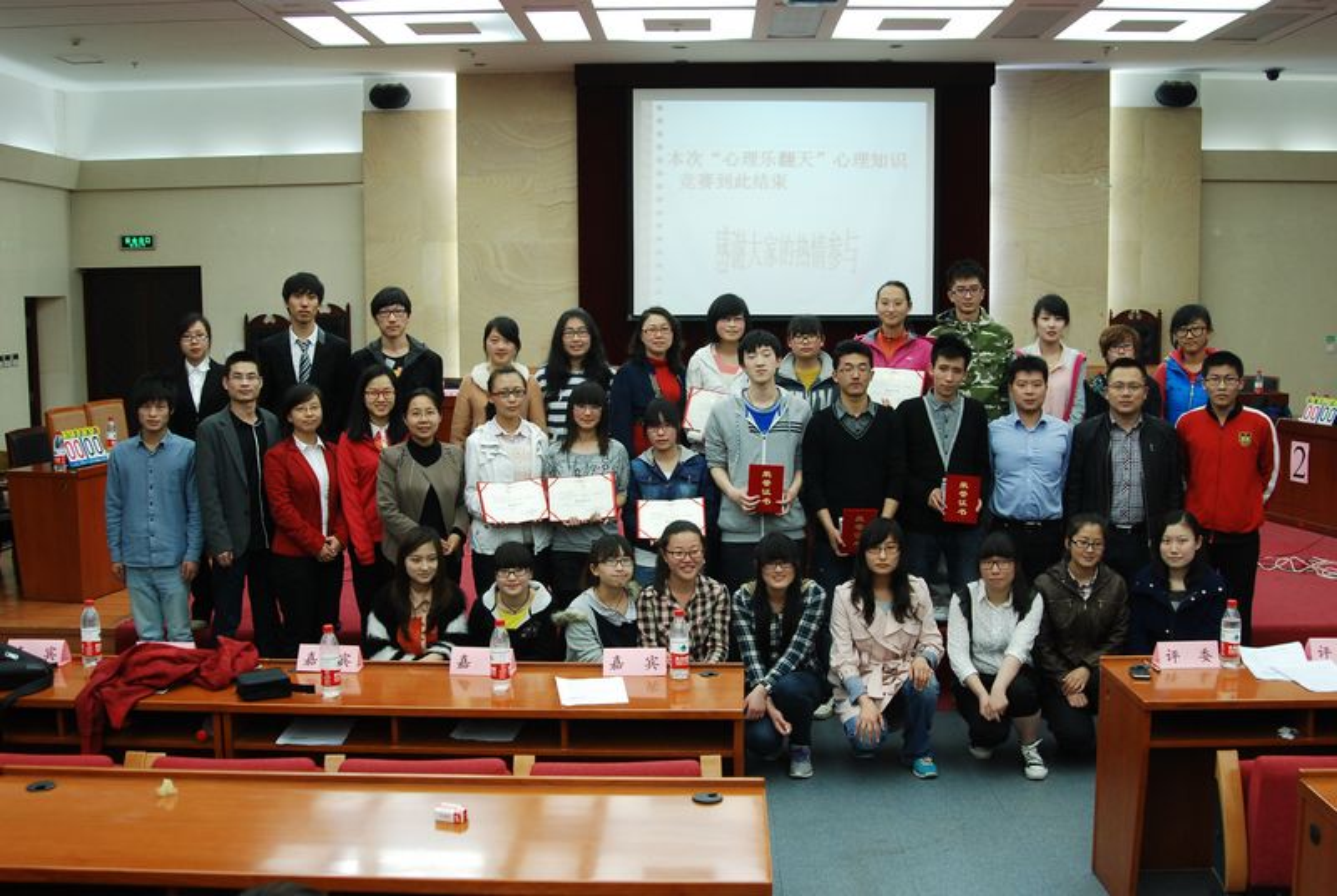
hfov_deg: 53.1
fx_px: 1339
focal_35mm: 36
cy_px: 448
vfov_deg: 37.0
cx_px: 668
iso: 500
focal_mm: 24
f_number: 4
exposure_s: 1/45
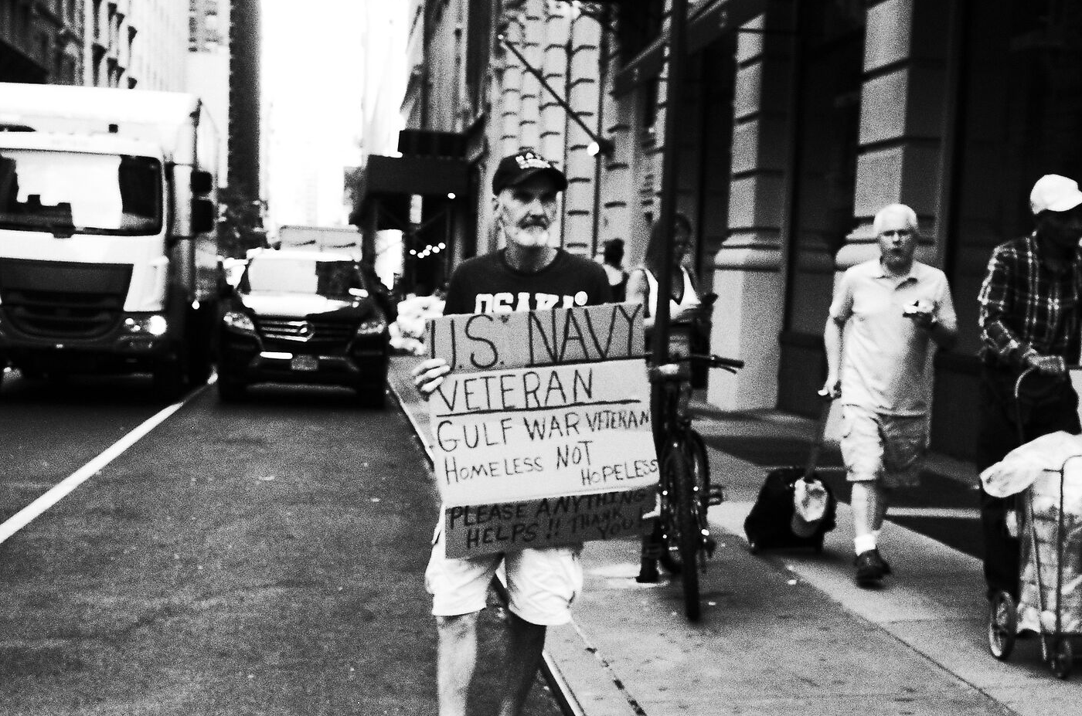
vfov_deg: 22.1
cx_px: 561
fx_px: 1799
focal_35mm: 60
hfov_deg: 33.5
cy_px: 609
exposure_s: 1/320
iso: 1000
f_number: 5.6
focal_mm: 18.3
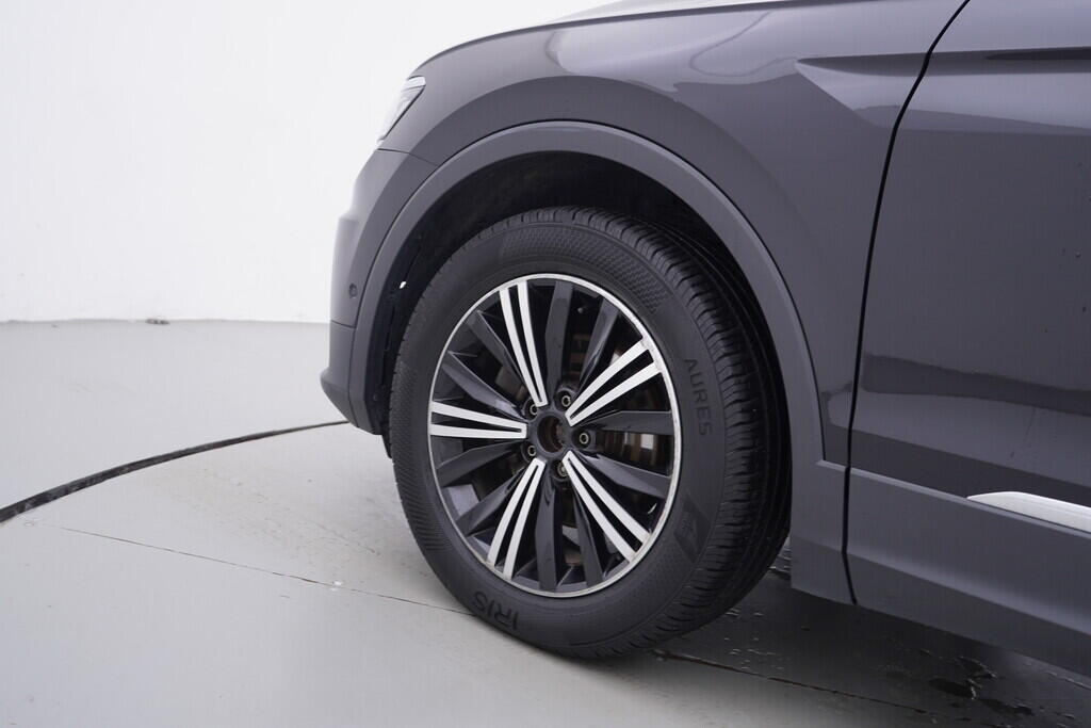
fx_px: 1091
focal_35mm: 36
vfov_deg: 36.9
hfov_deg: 53.1
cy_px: 364
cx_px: 546
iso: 125
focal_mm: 24
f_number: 3.5
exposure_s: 1/60
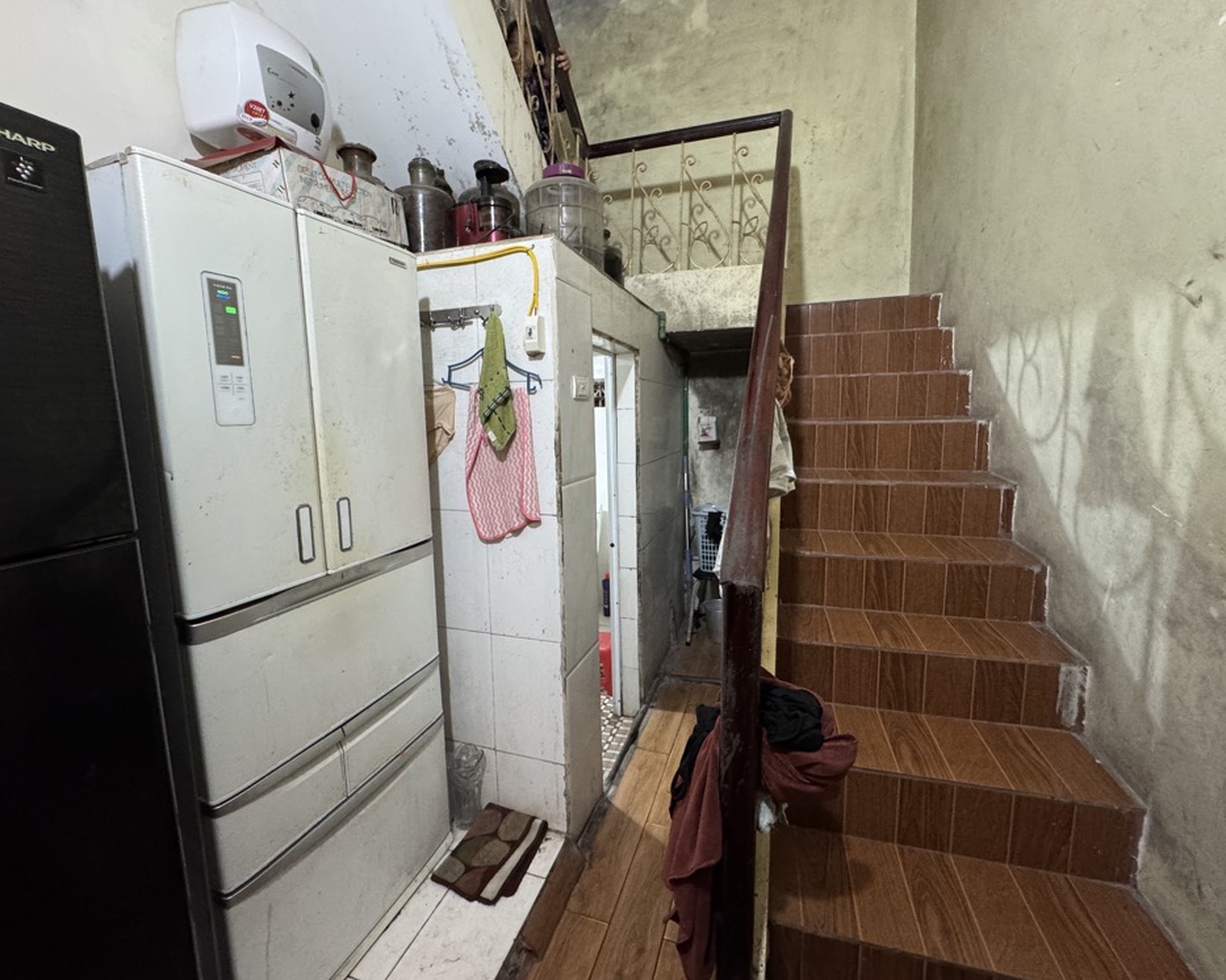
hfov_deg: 96.8
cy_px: 478
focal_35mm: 15
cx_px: 602
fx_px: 544
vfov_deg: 84.0
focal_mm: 2.22
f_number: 2.2
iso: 500
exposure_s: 1/50
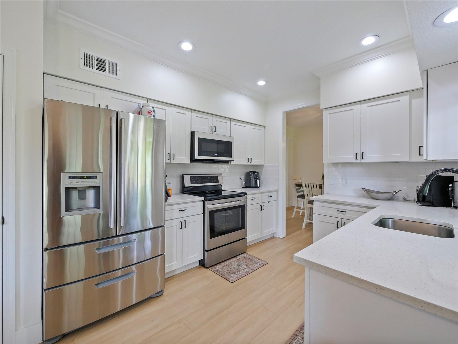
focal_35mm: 14
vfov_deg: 85.7
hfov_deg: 102.1
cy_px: 172
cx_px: 229
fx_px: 185
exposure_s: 1/60
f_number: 4
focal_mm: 7
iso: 500
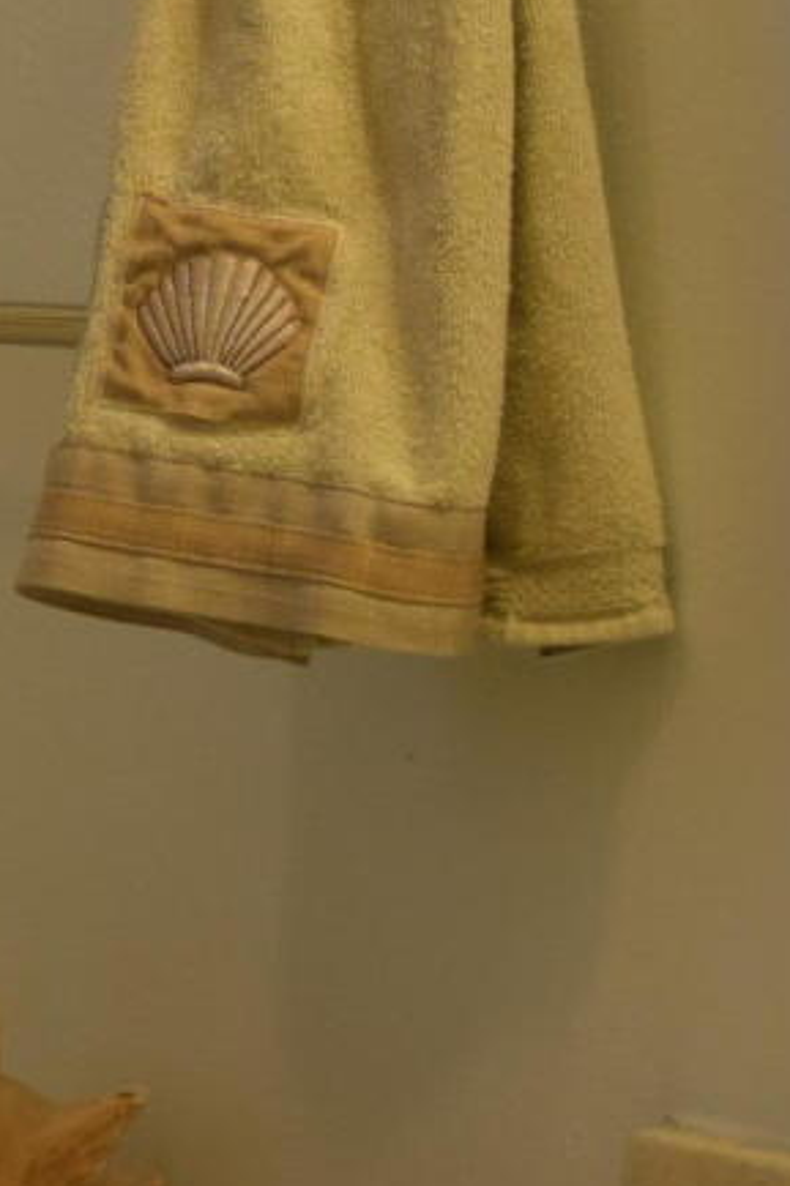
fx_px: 6598
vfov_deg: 10.3
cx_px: -827
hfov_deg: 6.6
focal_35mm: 200
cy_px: 568
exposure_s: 1/80
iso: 400
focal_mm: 29
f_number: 4.2
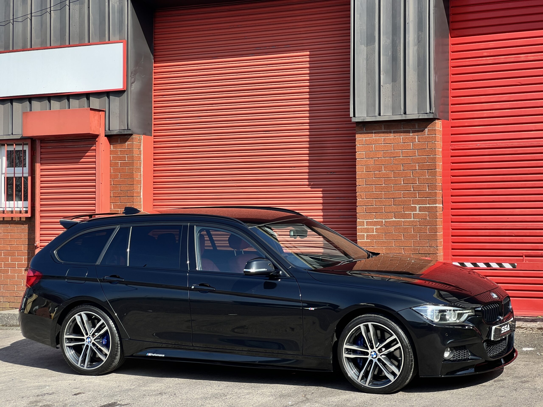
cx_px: 272
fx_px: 1208
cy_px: 204
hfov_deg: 25.3
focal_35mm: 77
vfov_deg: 19.1
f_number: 2.8
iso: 32
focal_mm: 9
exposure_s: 1/428
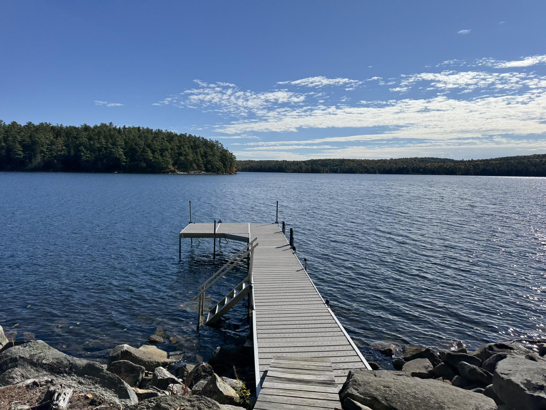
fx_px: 379
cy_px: 205
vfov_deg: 56.8
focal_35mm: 24
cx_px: 273
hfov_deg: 71.6
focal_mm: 6.76
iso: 80
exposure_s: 1/10417
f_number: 1.78
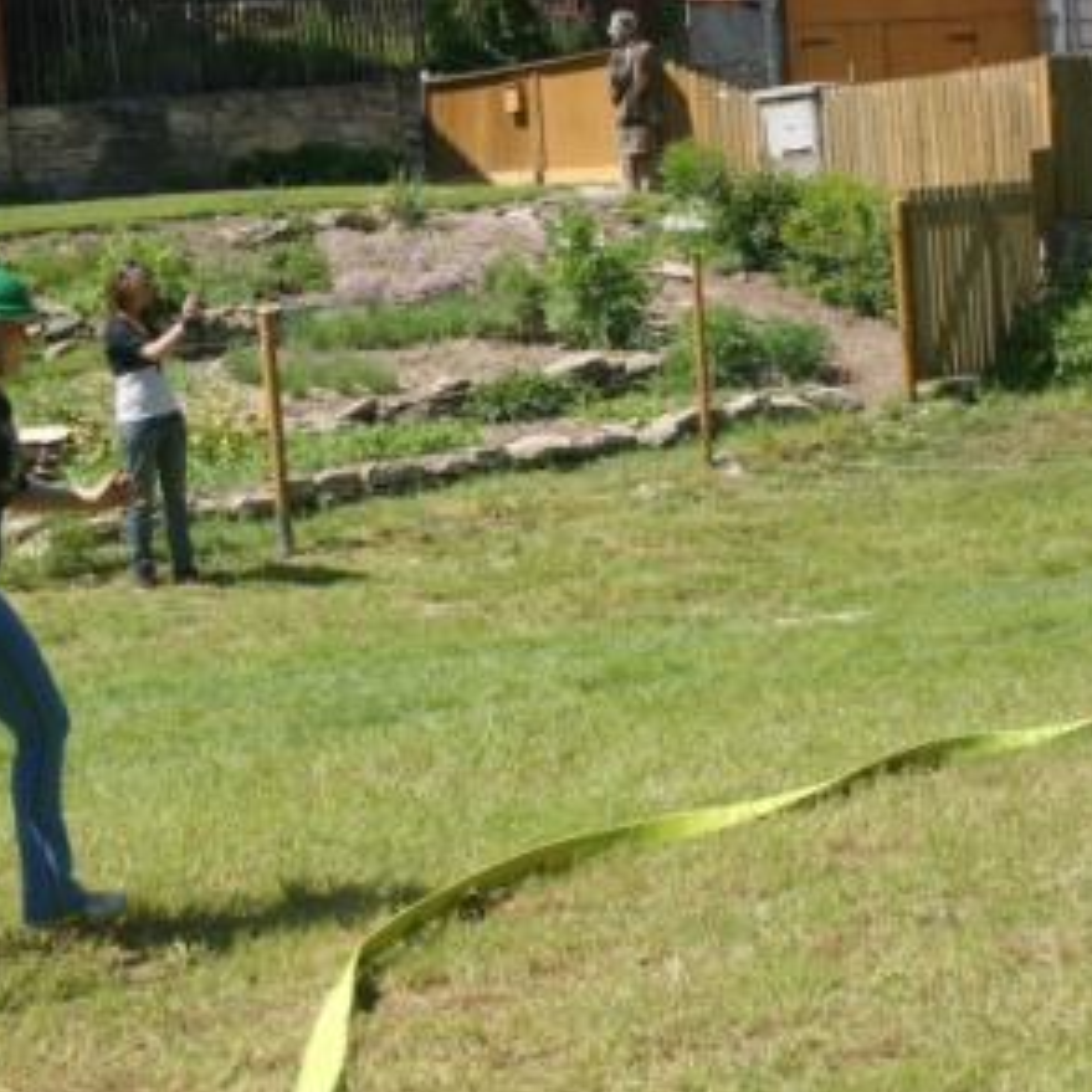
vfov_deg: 22.2
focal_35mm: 78
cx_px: 306
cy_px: 548
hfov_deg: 22.0
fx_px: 2784
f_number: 5.6
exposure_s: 1/320
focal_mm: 40
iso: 100
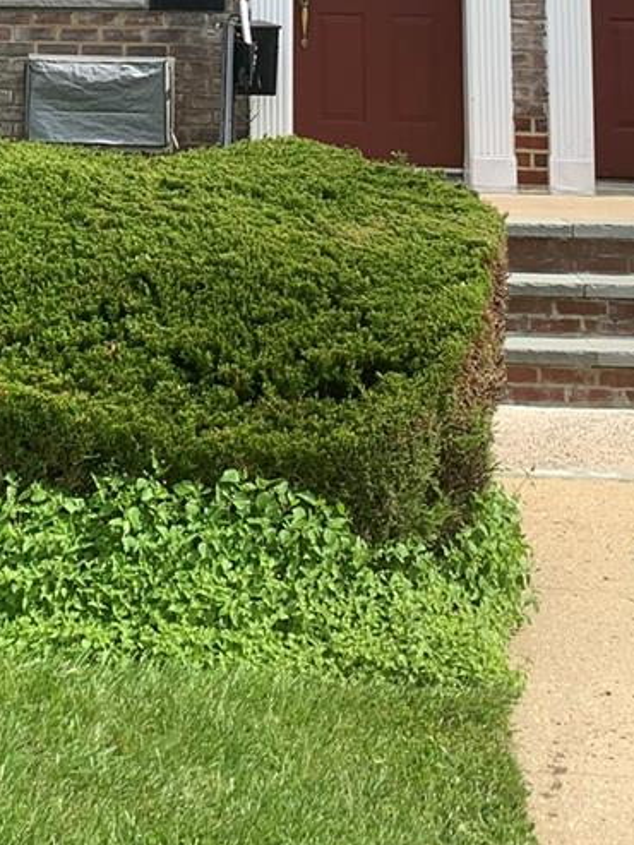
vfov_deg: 21.9
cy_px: -235
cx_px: 70
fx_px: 1977
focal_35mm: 81
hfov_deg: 17.9
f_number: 1.8
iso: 25
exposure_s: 1/2033
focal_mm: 4.25
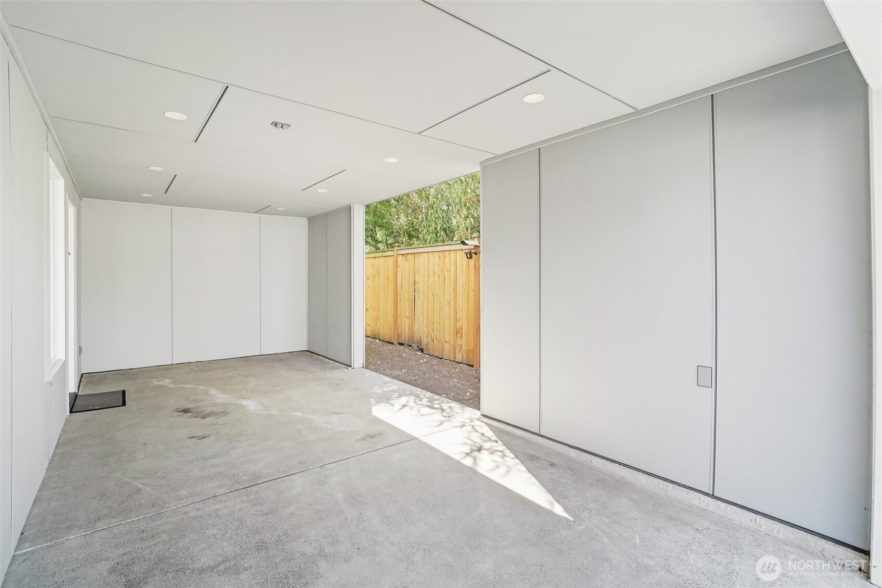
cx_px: 441
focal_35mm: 16
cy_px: 294
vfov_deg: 73.7
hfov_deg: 96.7
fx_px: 392
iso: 1600
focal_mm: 16
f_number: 8
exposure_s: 1/100
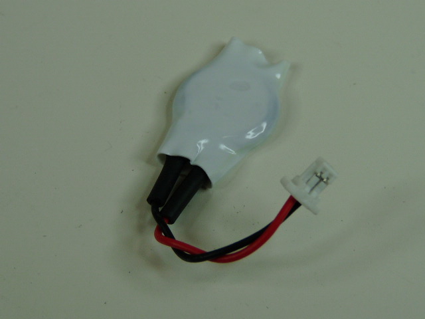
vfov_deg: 13.7
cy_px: 160
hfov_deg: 18.2
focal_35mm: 108
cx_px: 212
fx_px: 1326
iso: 100
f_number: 3.6
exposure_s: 1/100
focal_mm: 11.1
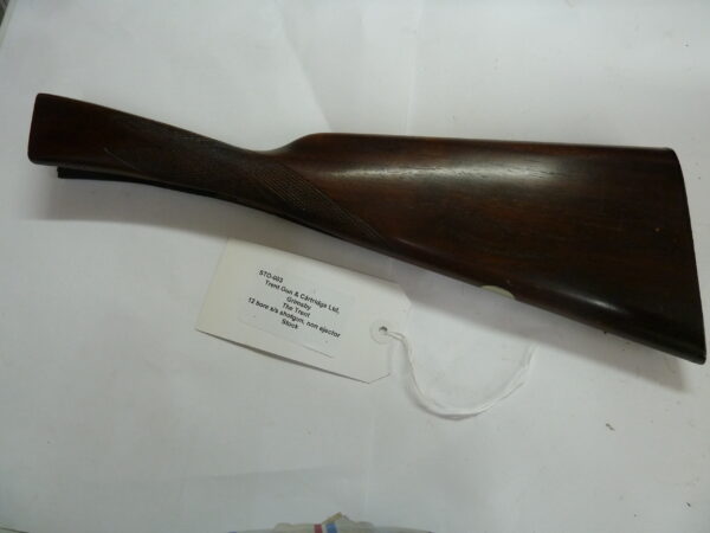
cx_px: 355
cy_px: 266
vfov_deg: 54.9
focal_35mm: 25
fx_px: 513
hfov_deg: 69.4
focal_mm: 4.1
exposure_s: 1/30
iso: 250
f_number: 3.3
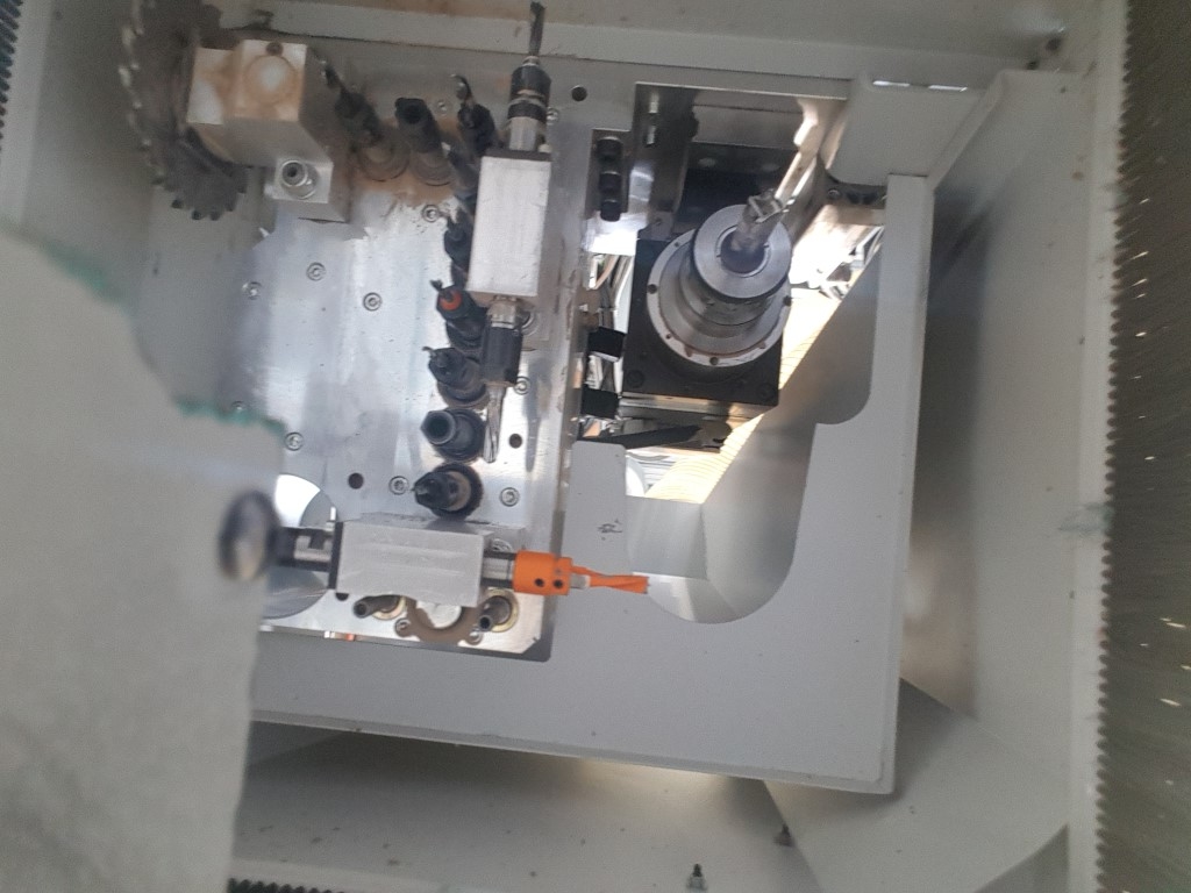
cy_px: 446
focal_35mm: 21
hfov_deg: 79.0
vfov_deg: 63.4
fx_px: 723
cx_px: 596
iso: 160
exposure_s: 1/20
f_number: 1.7
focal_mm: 2.1
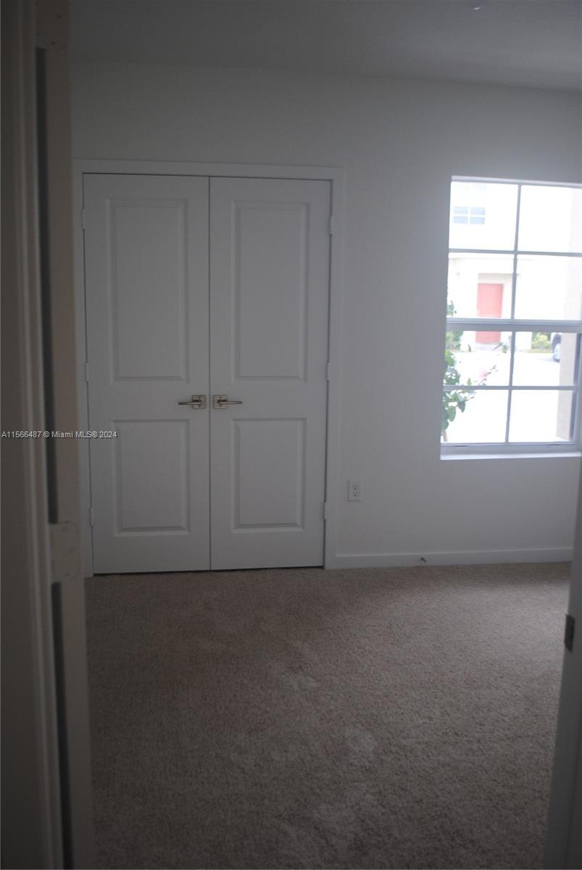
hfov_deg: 40.1
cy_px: 435
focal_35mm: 33
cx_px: 291
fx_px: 798
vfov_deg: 57.2
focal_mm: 22
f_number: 4
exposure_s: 1/40
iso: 200
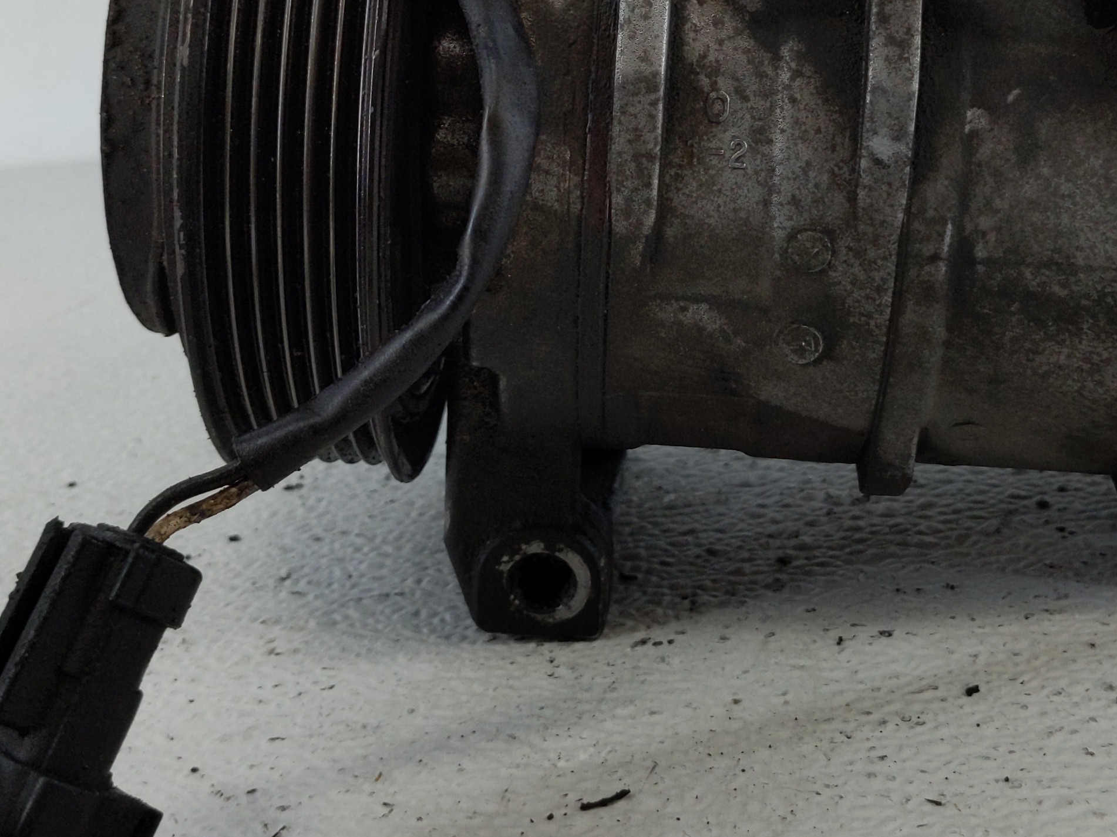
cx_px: 771
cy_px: 254
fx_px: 1710
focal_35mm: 53
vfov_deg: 27.3
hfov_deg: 35.7
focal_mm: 4.38
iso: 60
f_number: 1.73
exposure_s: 1/149
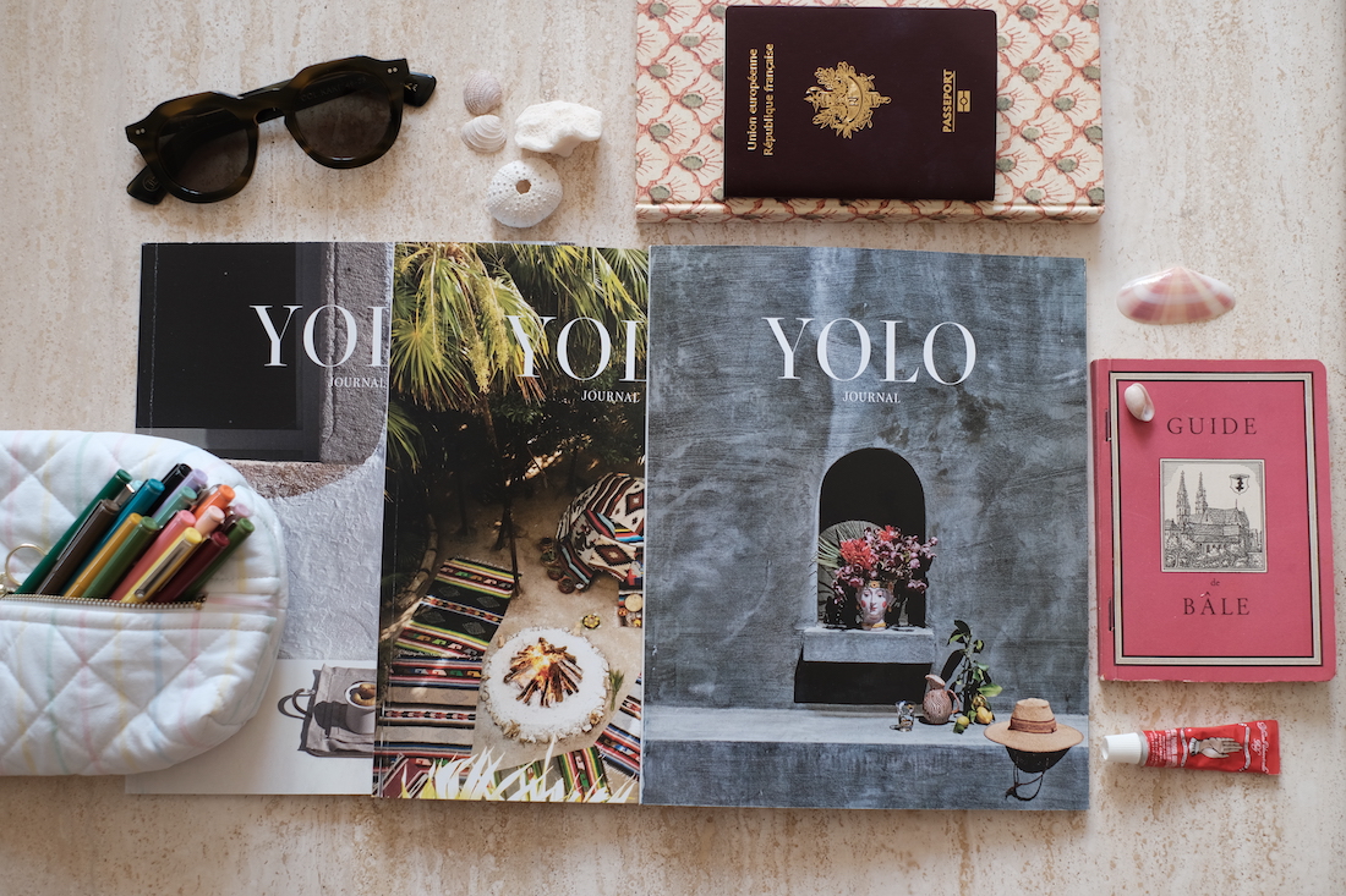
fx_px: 1981
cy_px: 448
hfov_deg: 37.5
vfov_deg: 25.5
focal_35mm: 53
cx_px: 673
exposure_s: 1/52
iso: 200
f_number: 2.8
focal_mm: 35
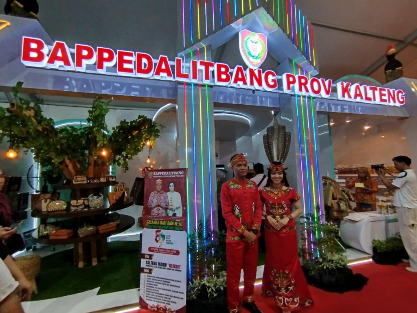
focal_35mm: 15
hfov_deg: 98.2
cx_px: 208
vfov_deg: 81.7
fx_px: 181
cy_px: 156
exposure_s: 1/33
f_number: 2.2
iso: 80
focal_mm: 1.65
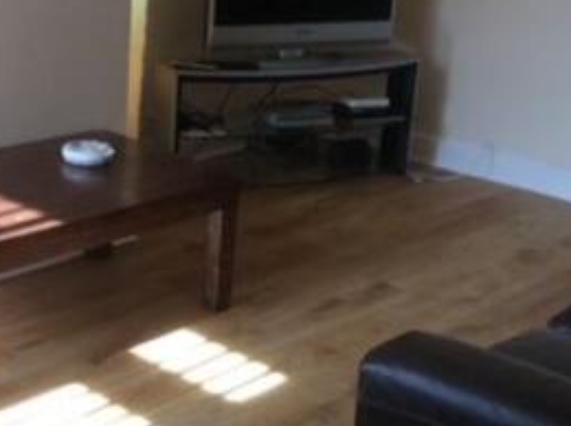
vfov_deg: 20.4
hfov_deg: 26.9
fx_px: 1185
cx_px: 170
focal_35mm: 72
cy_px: 188
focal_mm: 3.3
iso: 64
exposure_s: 1/100
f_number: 2.4
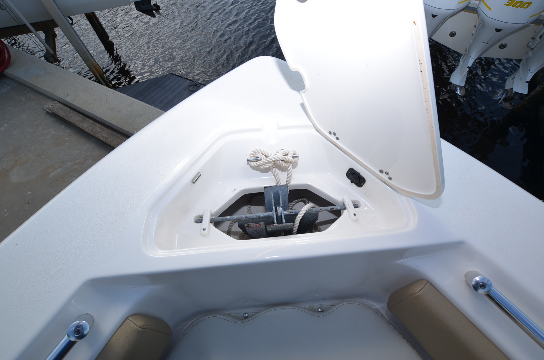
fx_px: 226
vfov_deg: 77.1
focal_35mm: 15
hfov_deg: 100.5
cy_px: 180
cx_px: 272
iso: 100
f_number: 8
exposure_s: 1/250
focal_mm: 10
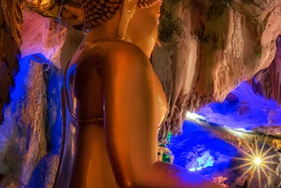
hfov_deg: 57.9
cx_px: 260
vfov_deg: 49.6
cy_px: 94
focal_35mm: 26
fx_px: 203
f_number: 20
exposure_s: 13
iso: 400
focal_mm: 12
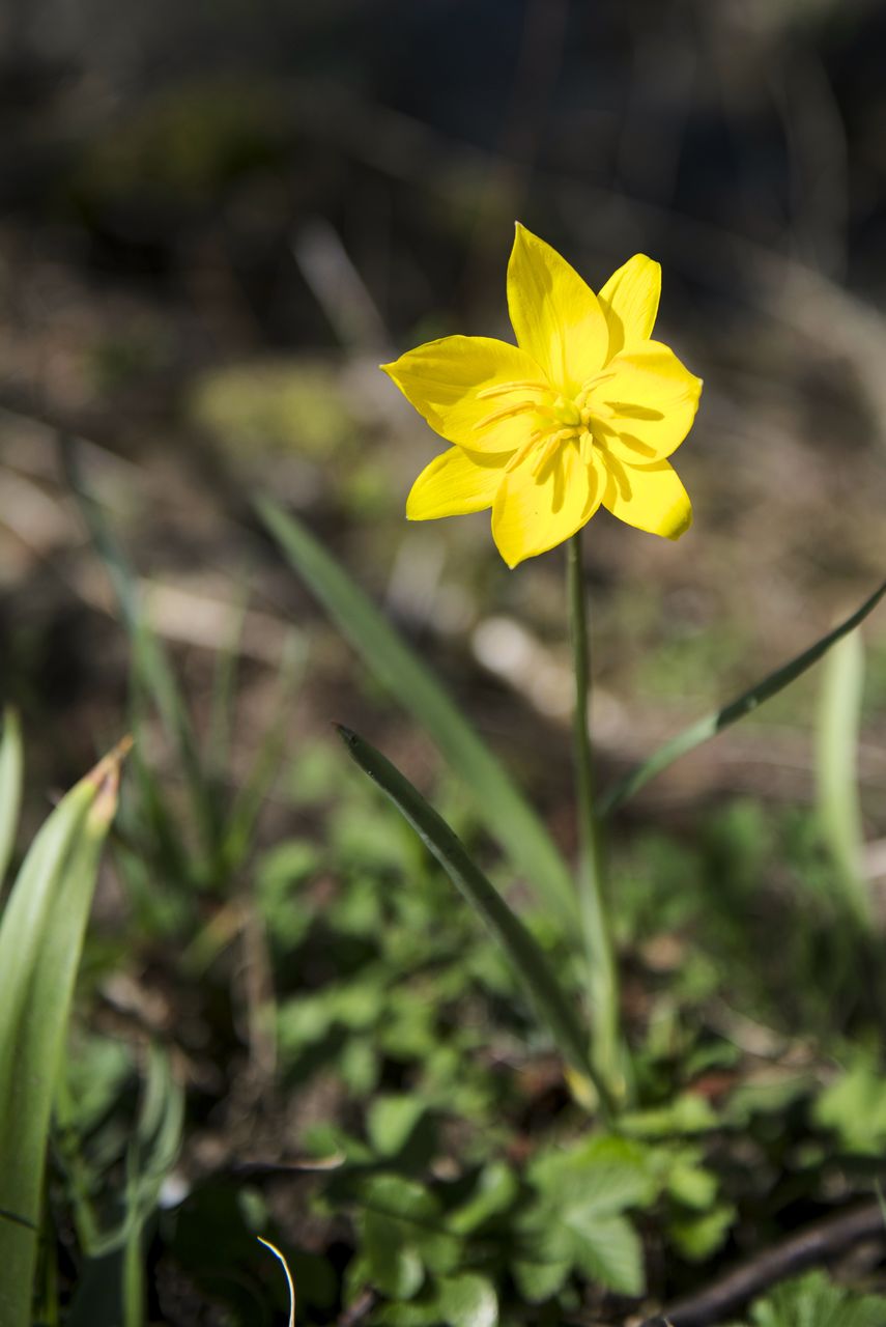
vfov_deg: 39.6
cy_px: 664
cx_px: 443
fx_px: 1843
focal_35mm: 50
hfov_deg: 27.0
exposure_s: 1/4000
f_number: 2.8
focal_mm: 50
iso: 200
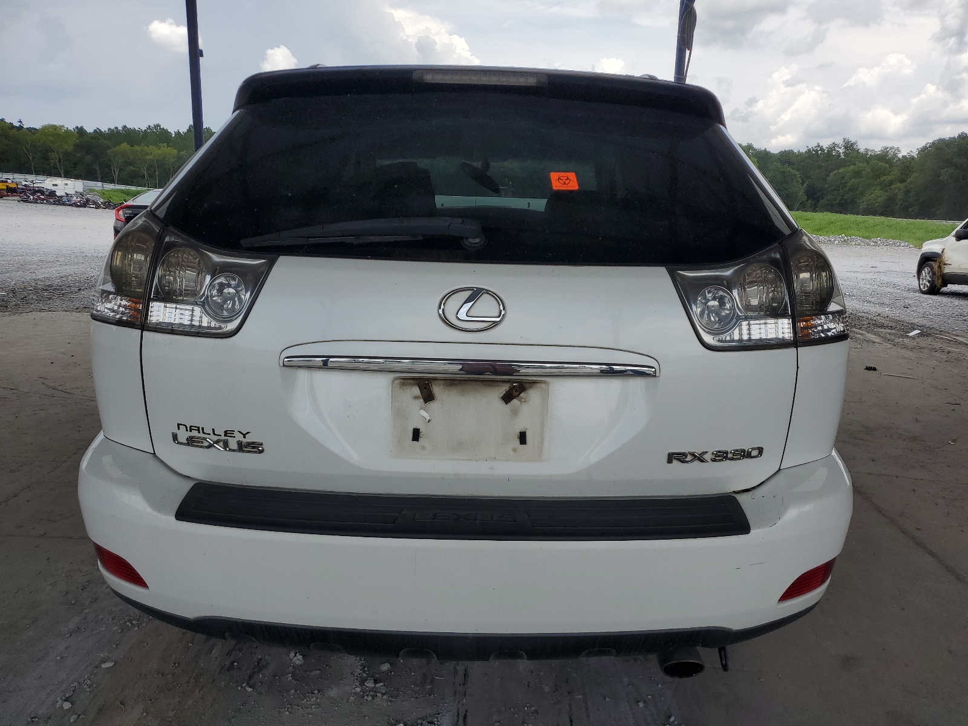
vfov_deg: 53.1
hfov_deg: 67.3
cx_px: 484
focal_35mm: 26
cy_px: 363
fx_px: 727
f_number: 1.5
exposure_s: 1/2500
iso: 50
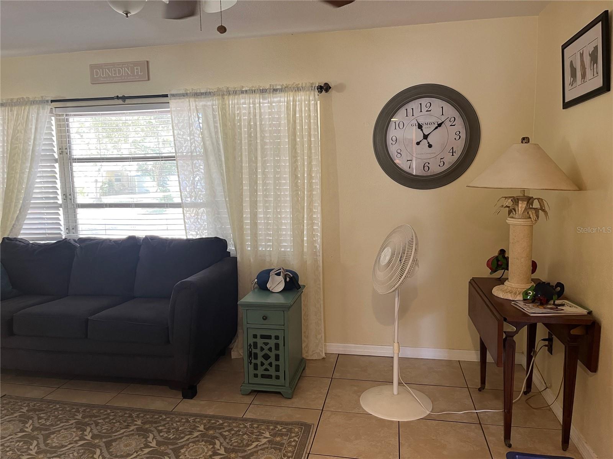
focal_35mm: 26
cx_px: 306
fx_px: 460
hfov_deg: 67.3
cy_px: 230
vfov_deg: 53.1
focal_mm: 5.1
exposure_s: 1/60
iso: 200
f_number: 1.6
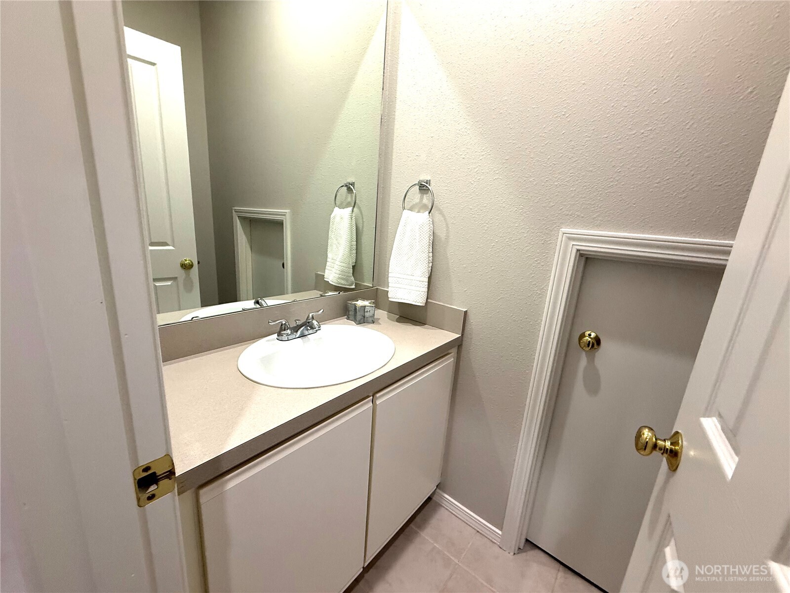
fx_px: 320
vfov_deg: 85.7
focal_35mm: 14
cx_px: 395
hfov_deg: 102.1
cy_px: 296
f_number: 2.2
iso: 320
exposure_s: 1/120
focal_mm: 2.22
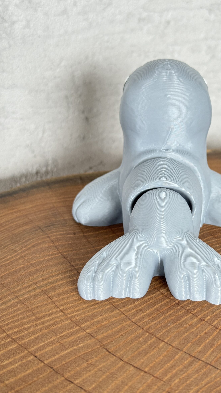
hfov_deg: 20.9
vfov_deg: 36.6
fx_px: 594
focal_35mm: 57
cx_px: 159
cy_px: 197
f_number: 1.78
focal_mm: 6.76
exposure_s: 1/60
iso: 100
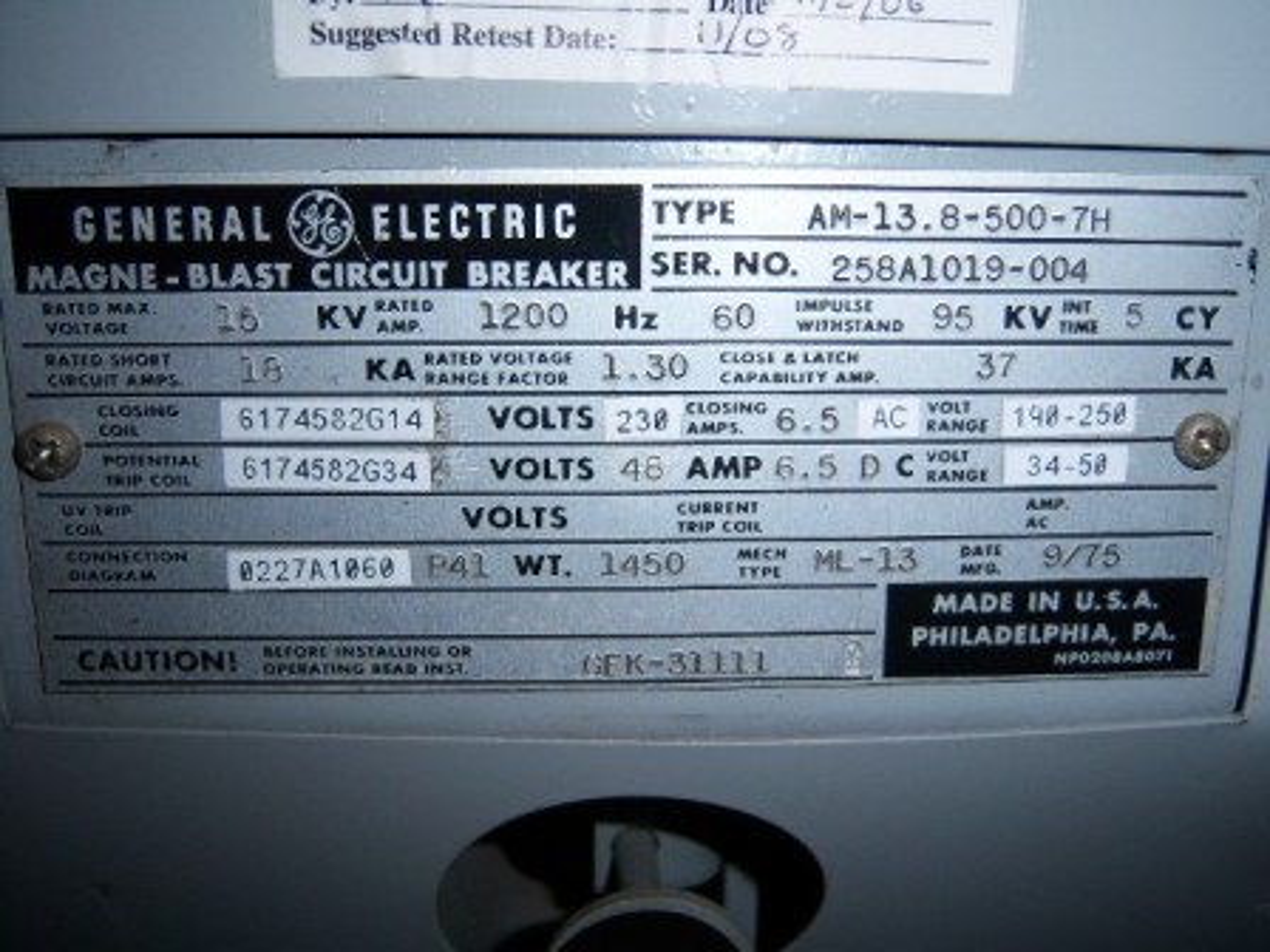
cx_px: 635
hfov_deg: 51.4
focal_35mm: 36
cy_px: 476
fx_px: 1321
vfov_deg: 39.7
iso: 80
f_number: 2.8
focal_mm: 7.5
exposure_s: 1/60
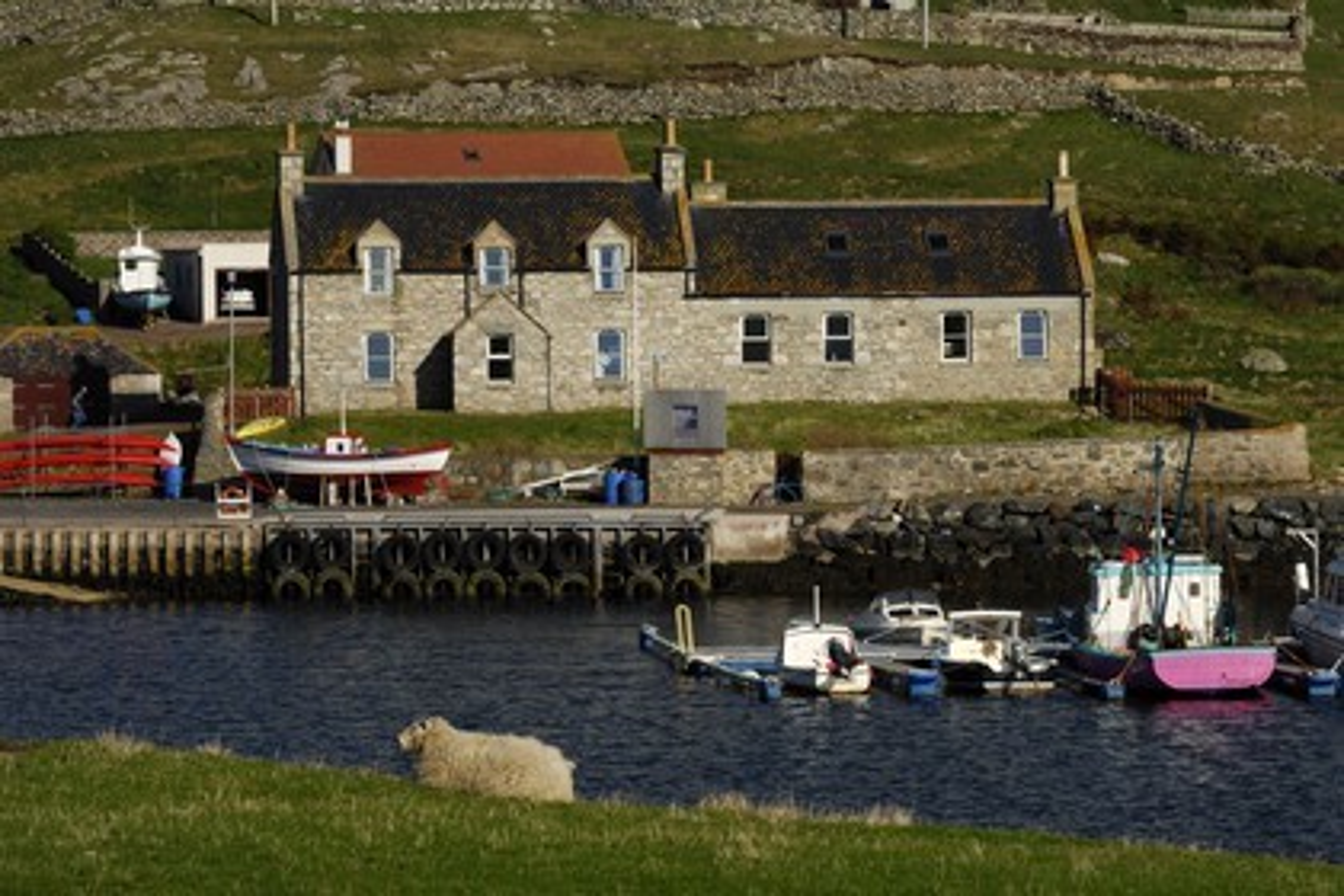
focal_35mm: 174
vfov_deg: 7.9
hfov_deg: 11.8
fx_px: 6495
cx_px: 672
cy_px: 448
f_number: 11
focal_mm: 116
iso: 100
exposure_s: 1/250
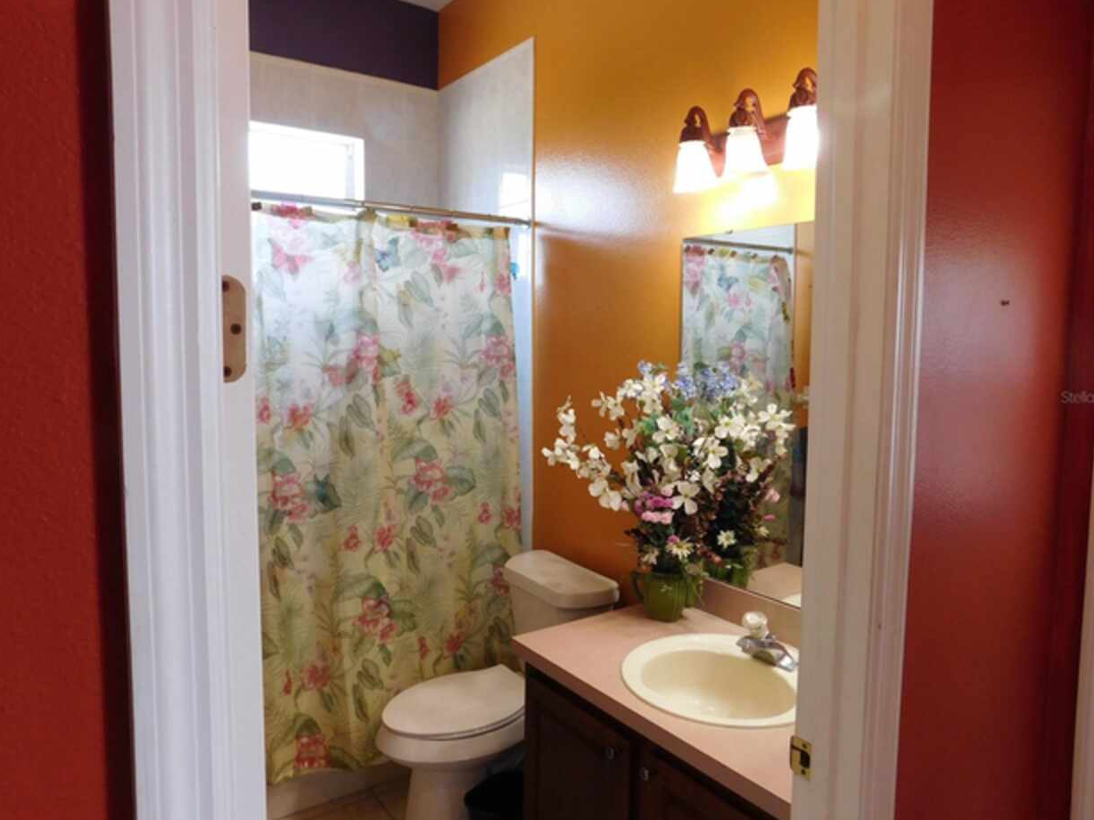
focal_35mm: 24
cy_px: 397
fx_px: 758
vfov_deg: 56.8
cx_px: 558
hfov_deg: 71.6
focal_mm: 4
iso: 140
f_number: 3
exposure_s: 1/30
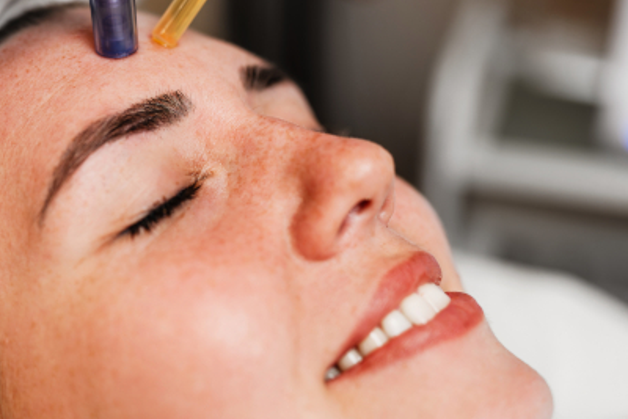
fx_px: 977
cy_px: 156
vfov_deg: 24.1
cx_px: 196
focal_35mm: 56
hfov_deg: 35.2
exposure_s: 1/100
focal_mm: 35
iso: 200
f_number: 2
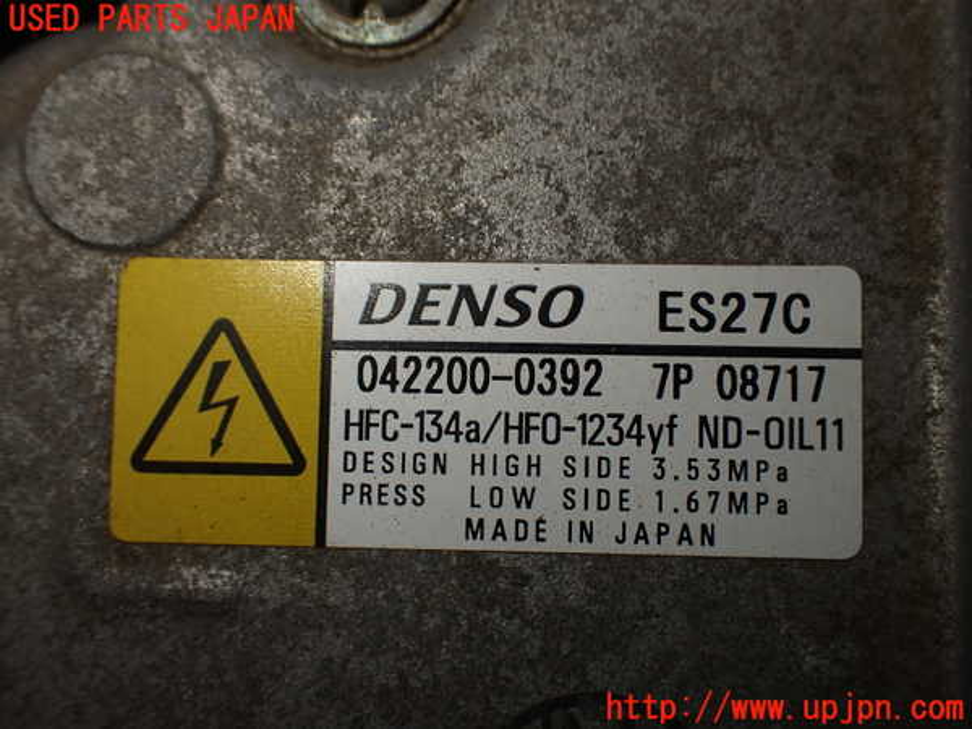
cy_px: 364
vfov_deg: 35.1
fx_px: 1151
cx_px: 486
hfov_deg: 45.8
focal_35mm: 41
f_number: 4
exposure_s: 1/160
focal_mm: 7.31
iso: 125
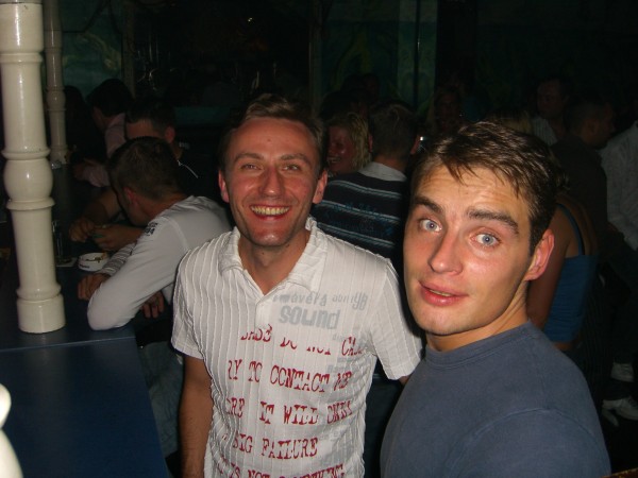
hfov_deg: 49.0
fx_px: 700
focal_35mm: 38
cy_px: 239
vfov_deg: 37.7
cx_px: 319
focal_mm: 7.9
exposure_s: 1/60
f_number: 2.8
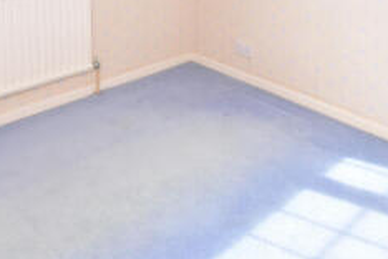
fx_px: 453
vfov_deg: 28.9
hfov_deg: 46.4
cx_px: 178
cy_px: -26
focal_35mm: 42
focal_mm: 10
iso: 800
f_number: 14
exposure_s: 1/100
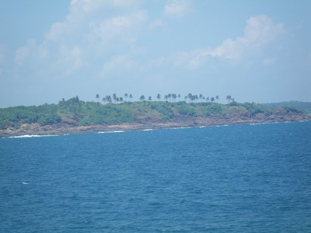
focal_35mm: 140
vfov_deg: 10.6
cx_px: 156
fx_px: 1258
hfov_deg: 14.1
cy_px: 116
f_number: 5.5
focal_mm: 25
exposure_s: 1/250
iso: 64
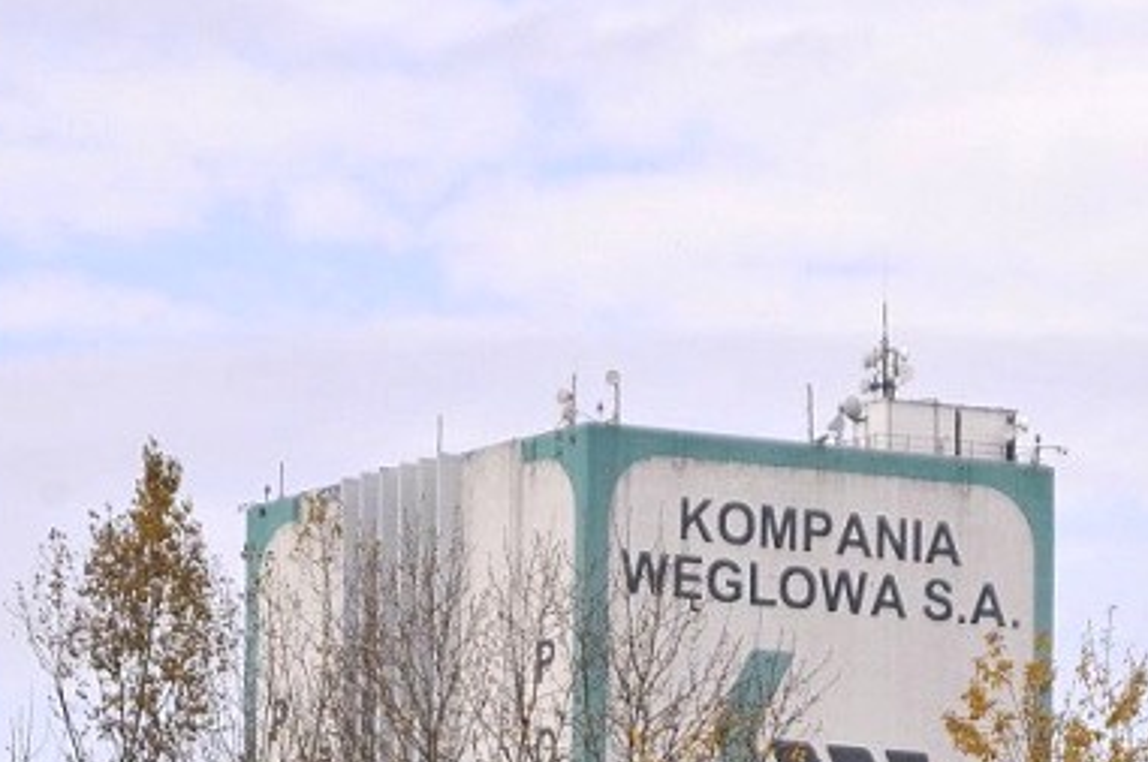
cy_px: 745
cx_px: 630
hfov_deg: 5.5
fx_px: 12038
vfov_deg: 3.6
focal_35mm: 378
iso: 640
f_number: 7.1
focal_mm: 120
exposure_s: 1/800
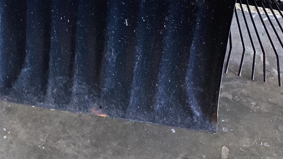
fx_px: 586
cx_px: 61
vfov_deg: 15.2
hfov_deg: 26.7
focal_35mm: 78
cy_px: -3
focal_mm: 3.3
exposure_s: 1/60
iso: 100
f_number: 2.4
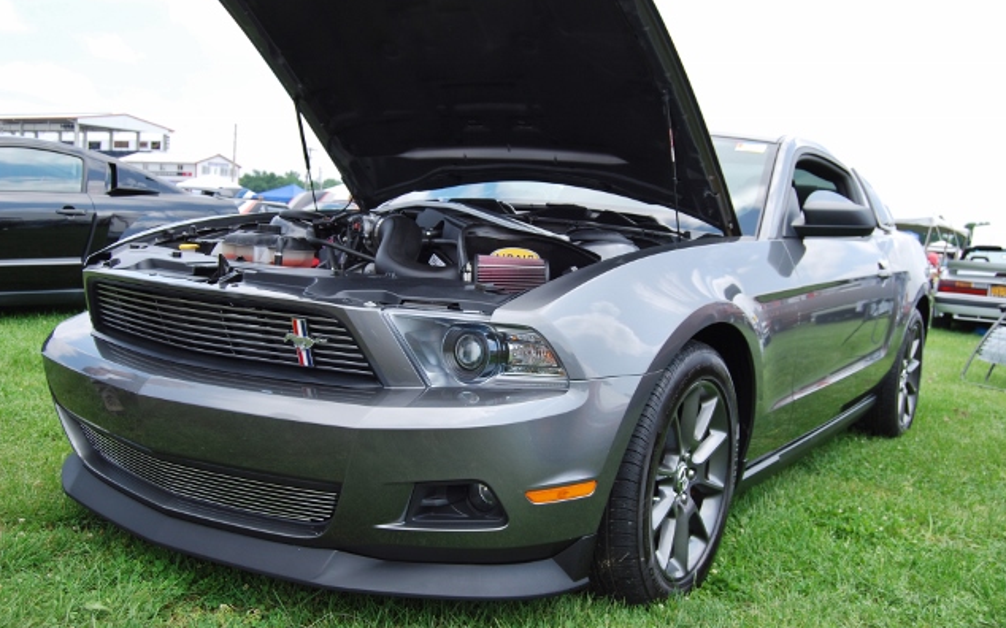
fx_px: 974
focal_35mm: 36
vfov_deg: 35.8
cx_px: 500
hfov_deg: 54.6
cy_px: 316
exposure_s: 1/160
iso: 100
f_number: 6.3
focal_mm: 23
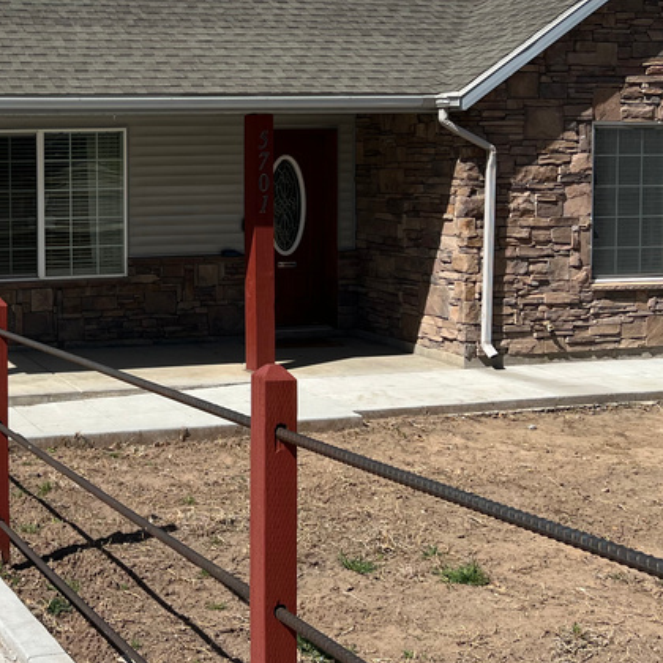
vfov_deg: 30.3
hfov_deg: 28.4
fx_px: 1213
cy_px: 202
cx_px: -19
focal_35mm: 56
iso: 50
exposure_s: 1/6579
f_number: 1.5
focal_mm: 5.7
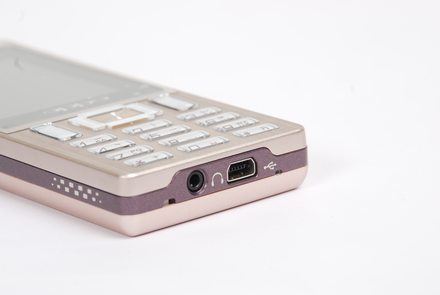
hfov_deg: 9.1
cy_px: 162
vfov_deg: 6.1
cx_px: 214
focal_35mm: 227
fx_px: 2775
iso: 100
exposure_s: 1/125
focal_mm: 135
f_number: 13
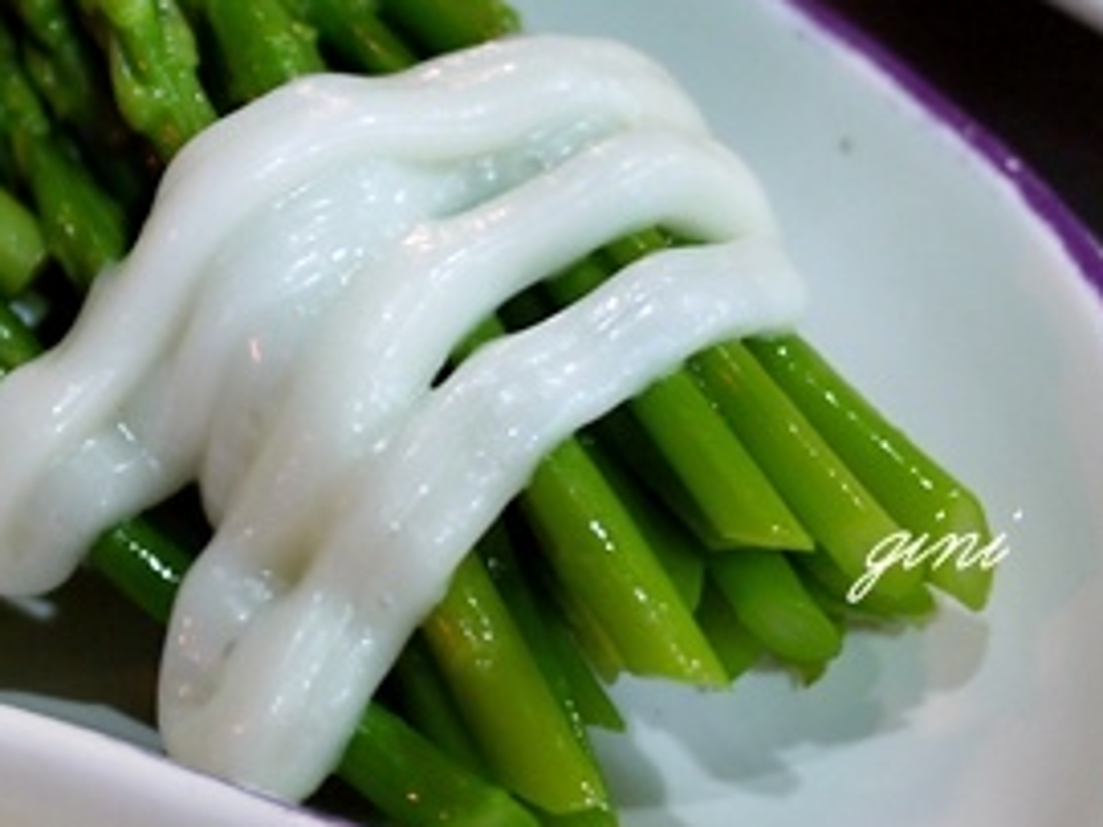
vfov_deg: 12.5
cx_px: -147
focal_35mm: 118
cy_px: 489
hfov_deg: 16.2
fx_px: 3758
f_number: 1.7
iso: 160
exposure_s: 1/60
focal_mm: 20
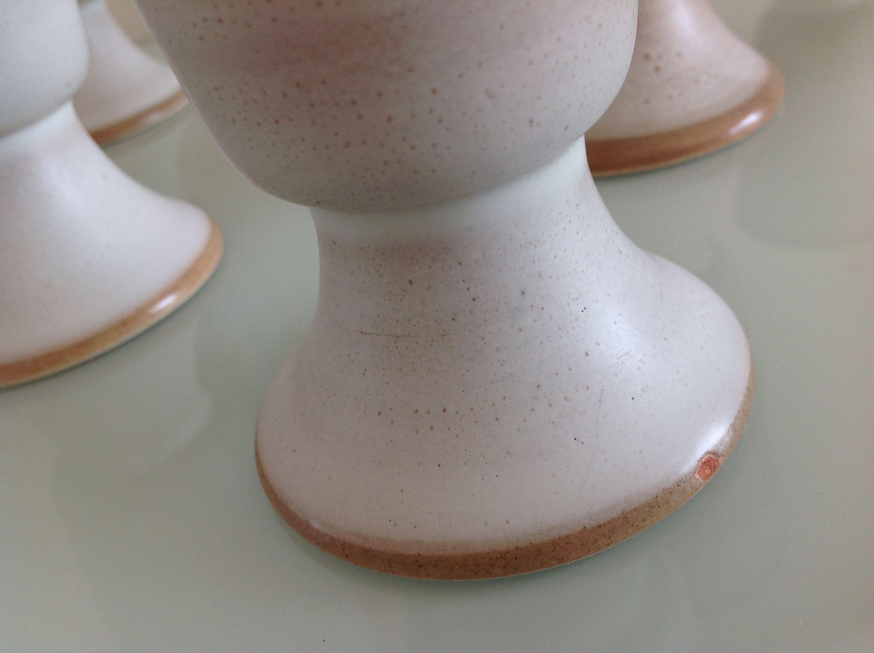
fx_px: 882
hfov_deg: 52.7
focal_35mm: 35
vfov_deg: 40.6
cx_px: 437
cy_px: 326
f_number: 2.4
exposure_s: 1/120
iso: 50
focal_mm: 4.28
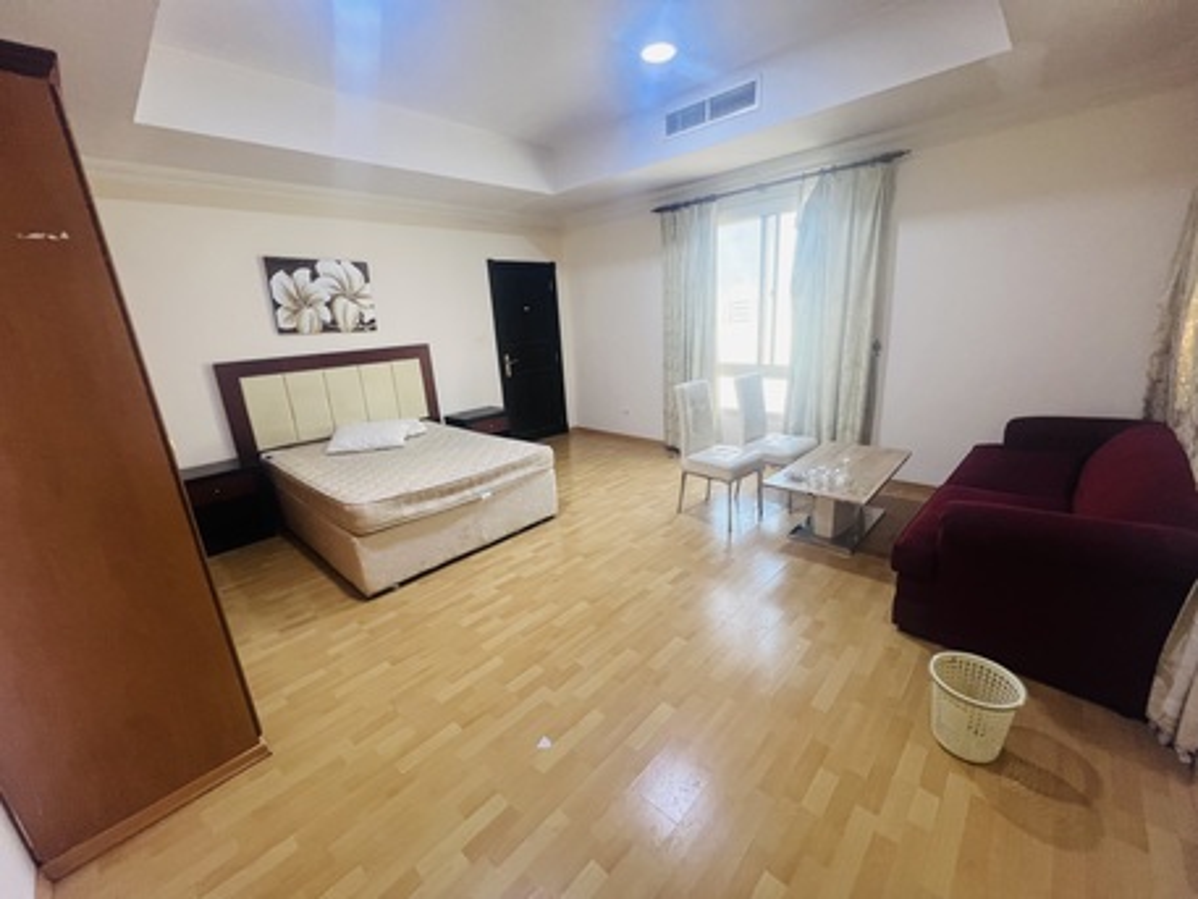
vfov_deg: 89.9
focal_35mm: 13
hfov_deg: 106.2
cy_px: 450
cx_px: 599
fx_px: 450
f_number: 1.8
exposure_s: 1/50
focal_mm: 1.57
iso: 160
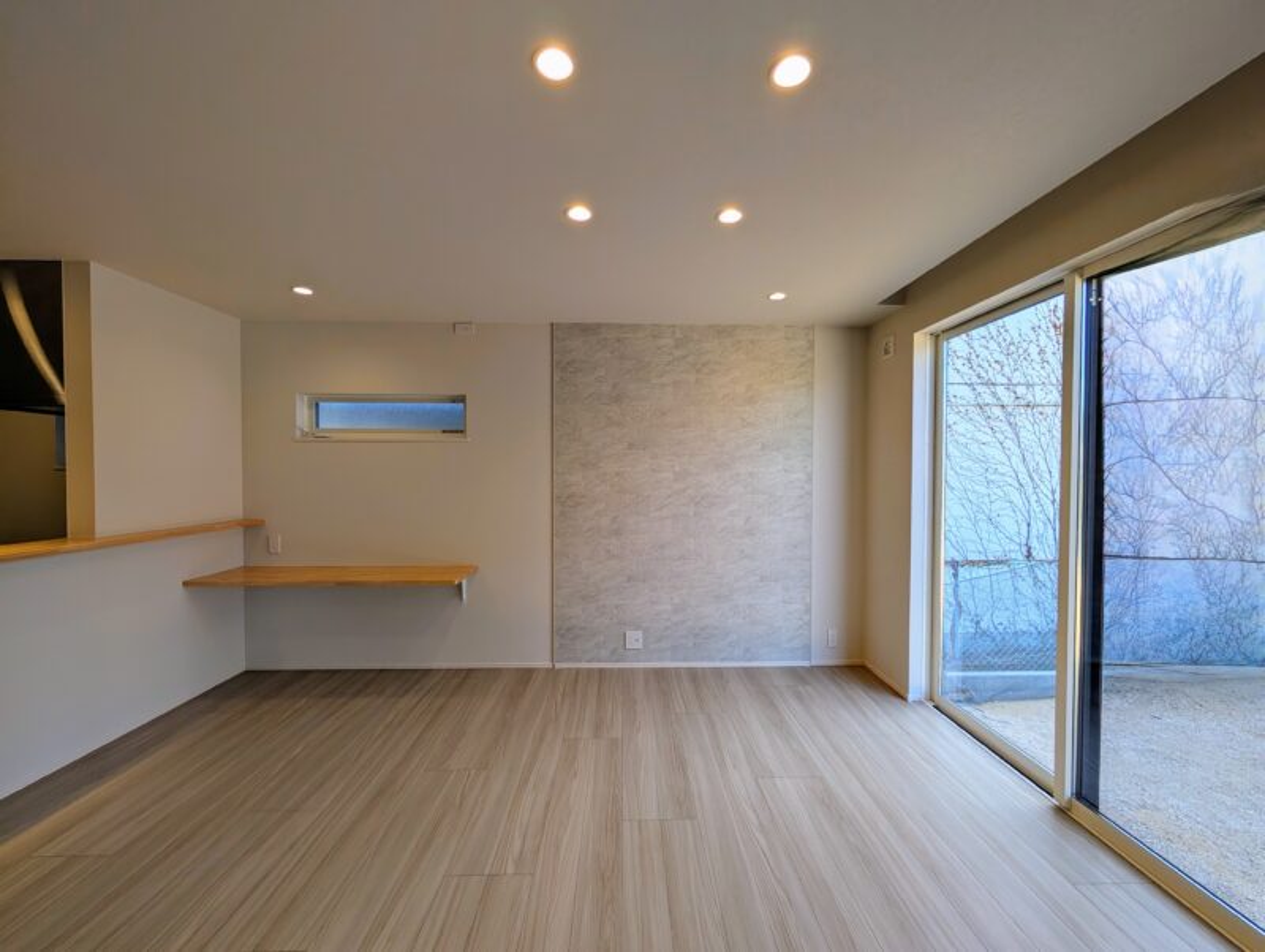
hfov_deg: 110.5
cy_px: 476
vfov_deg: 94.6
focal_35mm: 12
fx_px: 439
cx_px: 632
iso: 49
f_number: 1.7
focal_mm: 2.02
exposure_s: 1/364
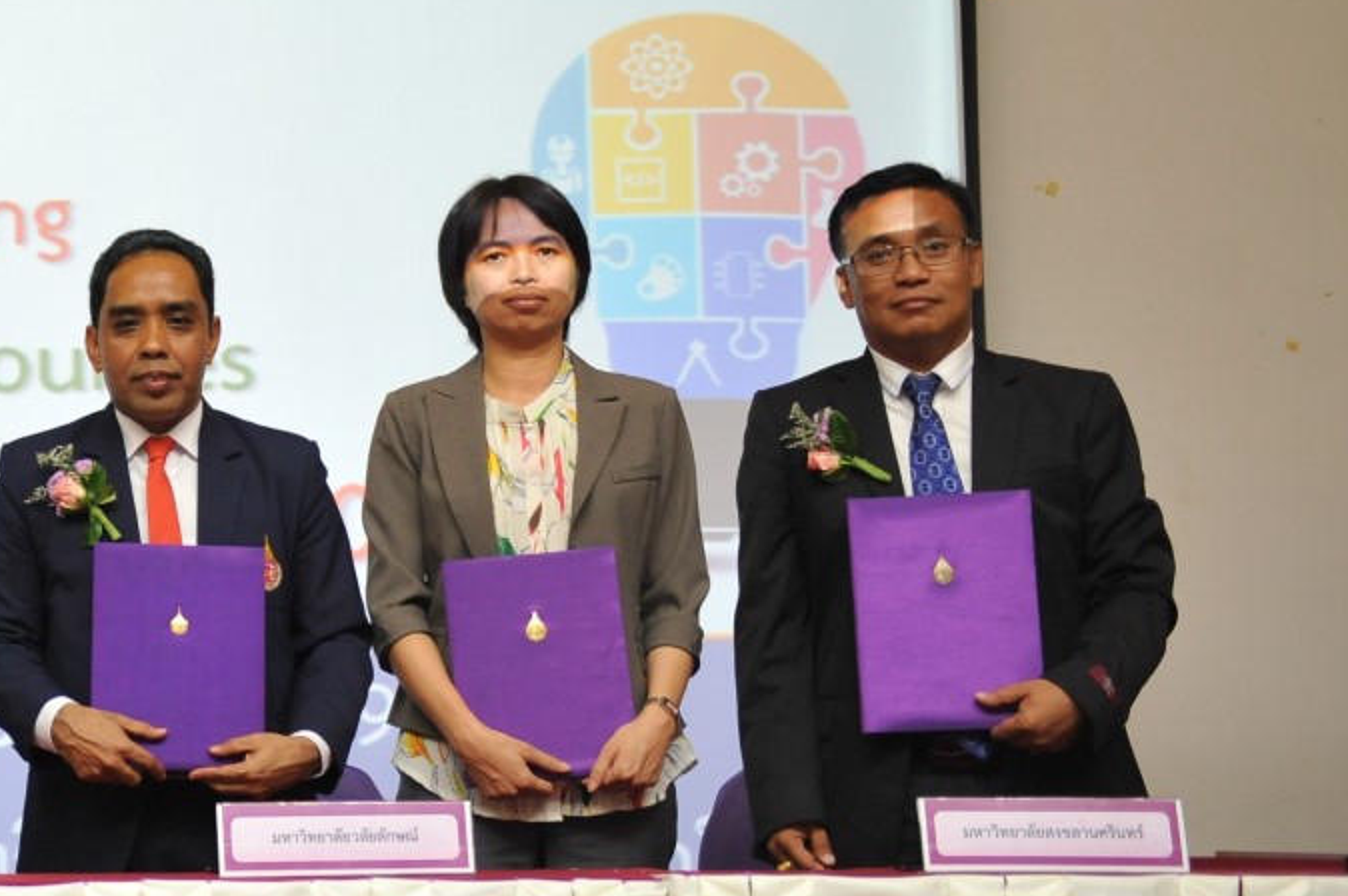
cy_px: 446
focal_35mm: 106
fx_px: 3965
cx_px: -211
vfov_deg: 12.9
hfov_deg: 18.4
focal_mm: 44
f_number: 2.8
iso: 2000
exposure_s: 1/250
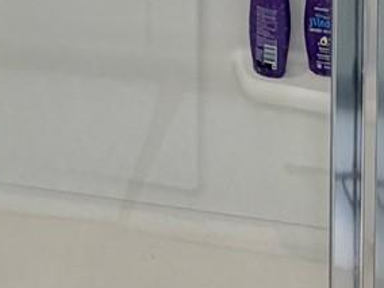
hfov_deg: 24.7
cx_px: 181
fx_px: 876
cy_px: -341
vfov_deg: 14.4
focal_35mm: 79
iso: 80
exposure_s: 1/120
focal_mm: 2.22
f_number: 2.2
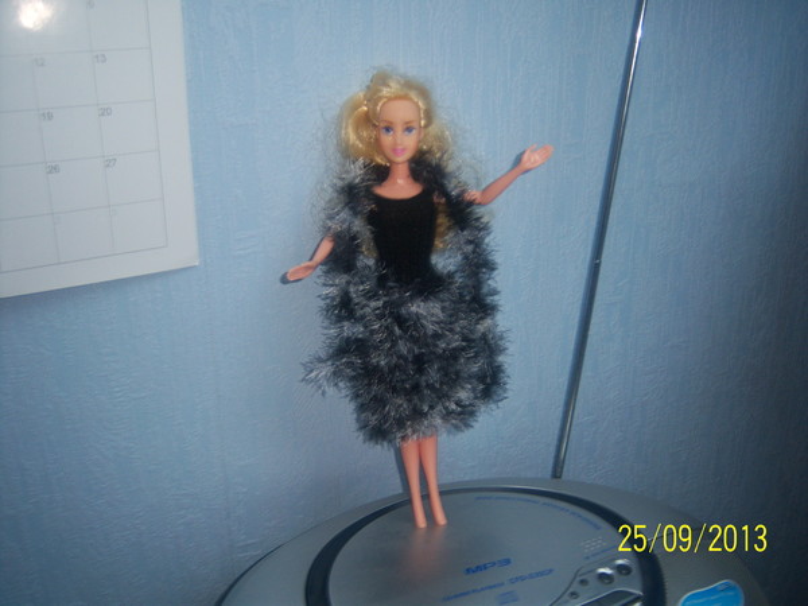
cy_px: 303
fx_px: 840
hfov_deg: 51.4
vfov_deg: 39.7
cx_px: 404
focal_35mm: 36
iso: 80
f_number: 2.8
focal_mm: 7.5
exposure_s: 1/60
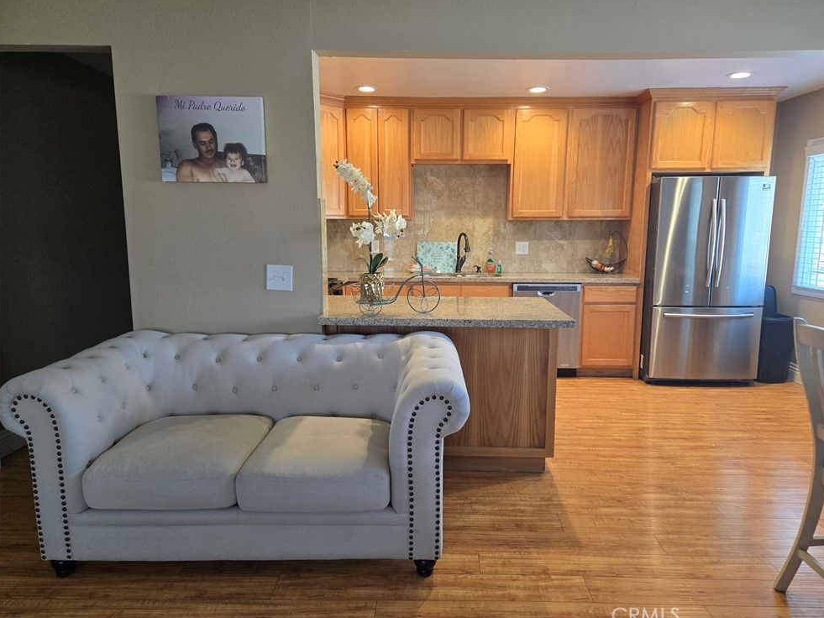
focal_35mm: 24
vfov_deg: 56.8
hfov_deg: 71.6
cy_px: 305
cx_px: 424
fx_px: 571
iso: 160
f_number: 1.8
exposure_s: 1/120
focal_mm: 5.4
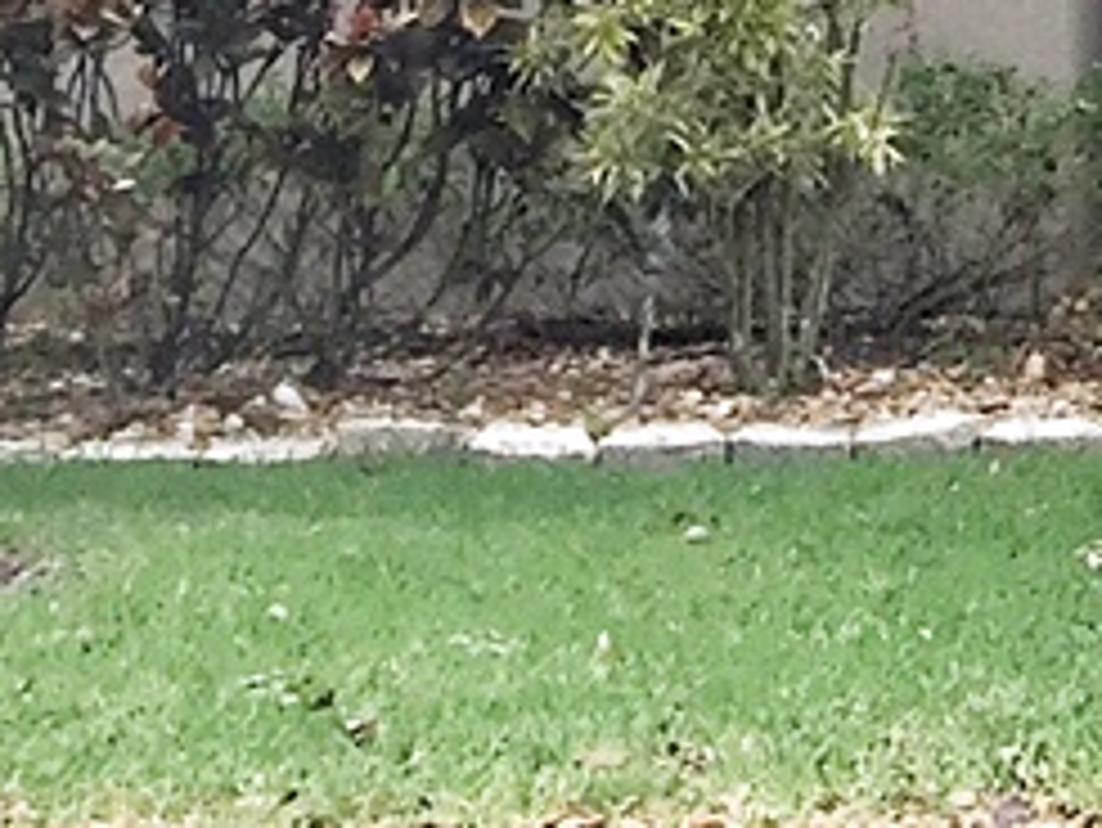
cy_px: -1089
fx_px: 6147
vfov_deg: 7.3
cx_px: 2469
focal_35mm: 193
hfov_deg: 9.3
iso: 32
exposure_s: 1/146
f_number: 2.2
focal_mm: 4.15
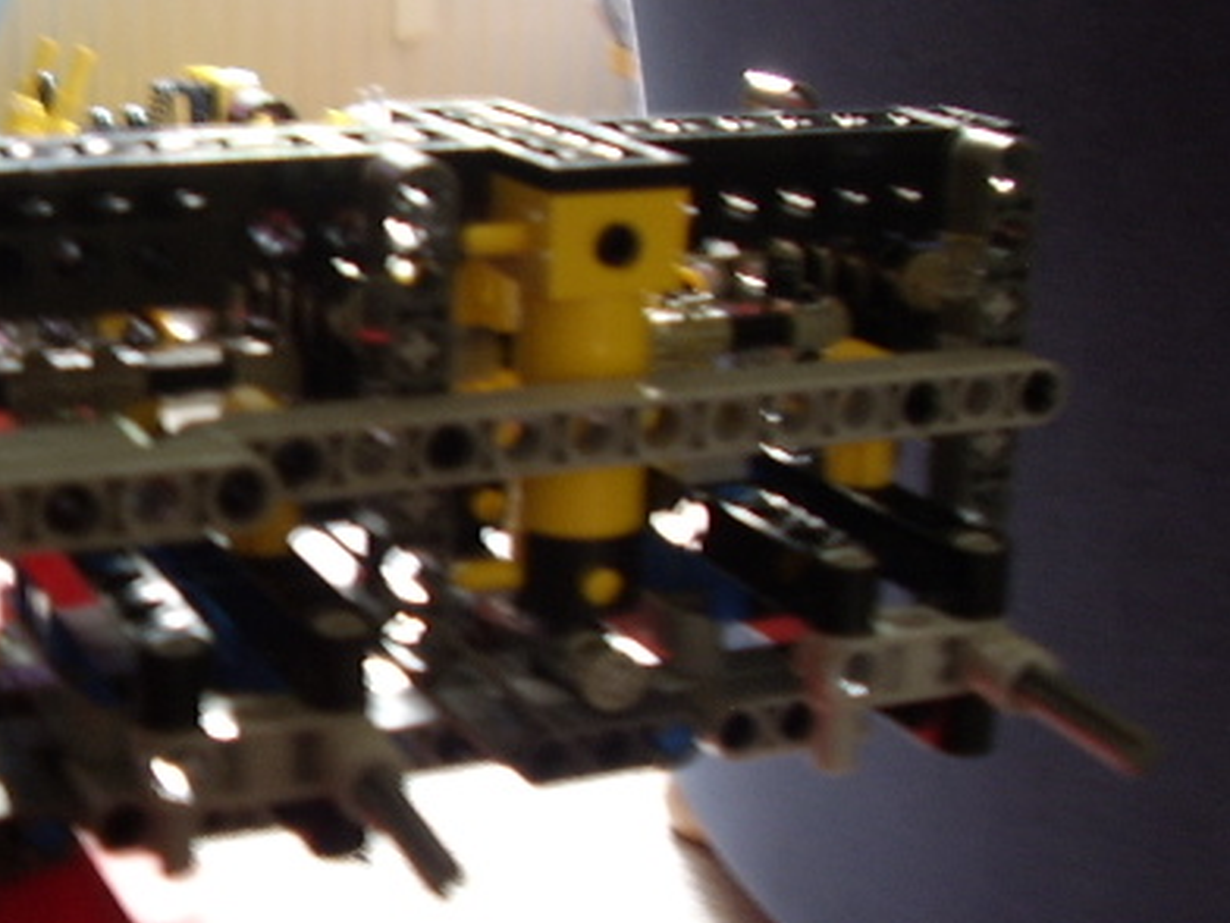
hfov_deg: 38.7
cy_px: 493
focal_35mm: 49
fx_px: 1741
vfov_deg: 29.7
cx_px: 489
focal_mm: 5.8
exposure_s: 1/3
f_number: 2.9
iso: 100
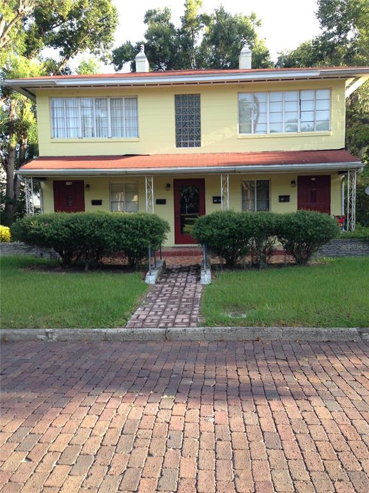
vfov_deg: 55.4
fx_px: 469
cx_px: 184
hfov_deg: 42.9
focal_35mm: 33
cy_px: 246
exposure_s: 1/140
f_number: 2.4
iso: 50
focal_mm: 4.12
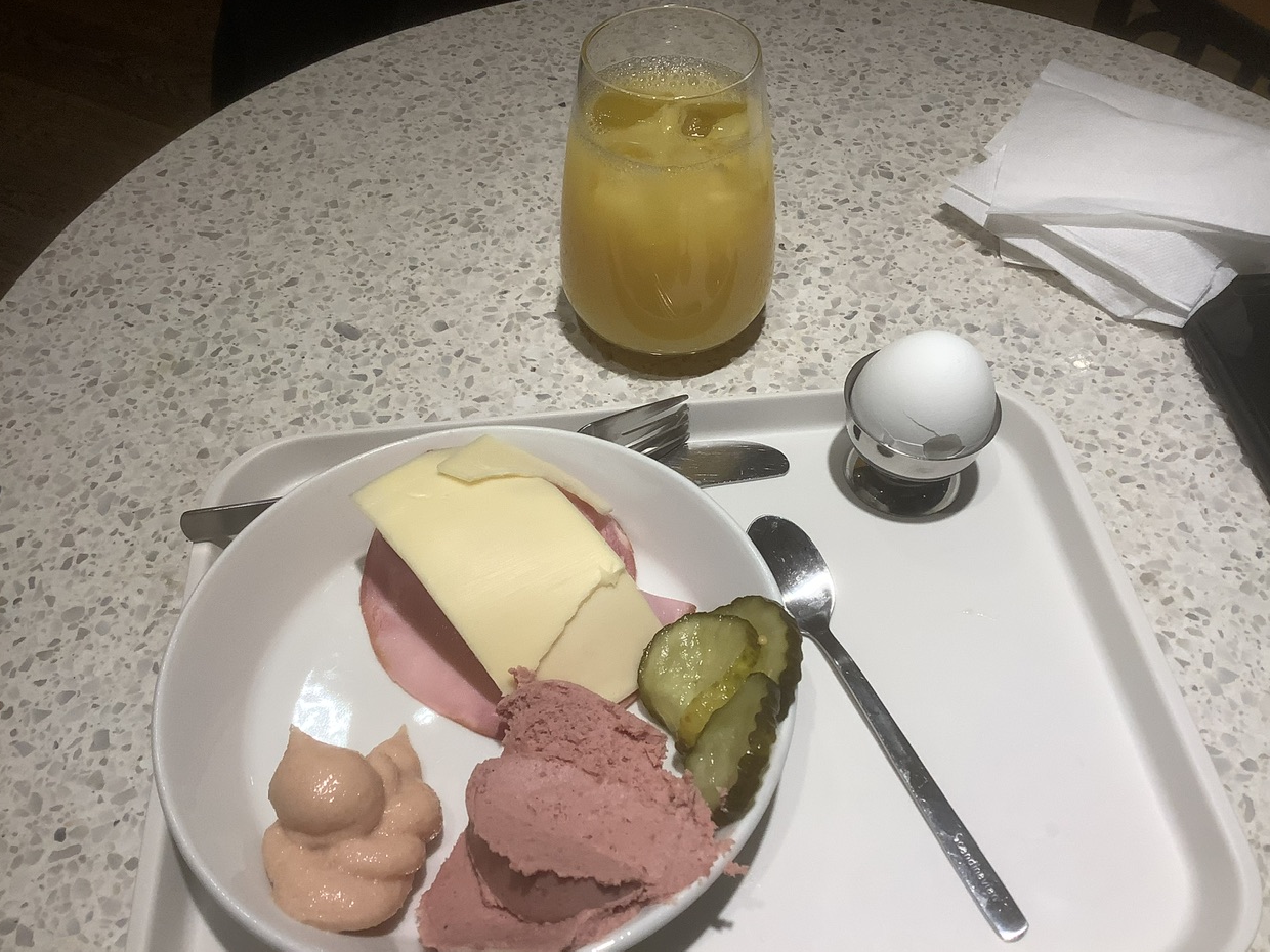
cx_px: 632
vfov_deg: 44.2
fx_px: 1174
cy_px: 470
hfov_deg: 56.8
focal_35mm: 32
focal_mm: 3.3
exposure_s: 1/120
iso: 64
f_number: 2.4
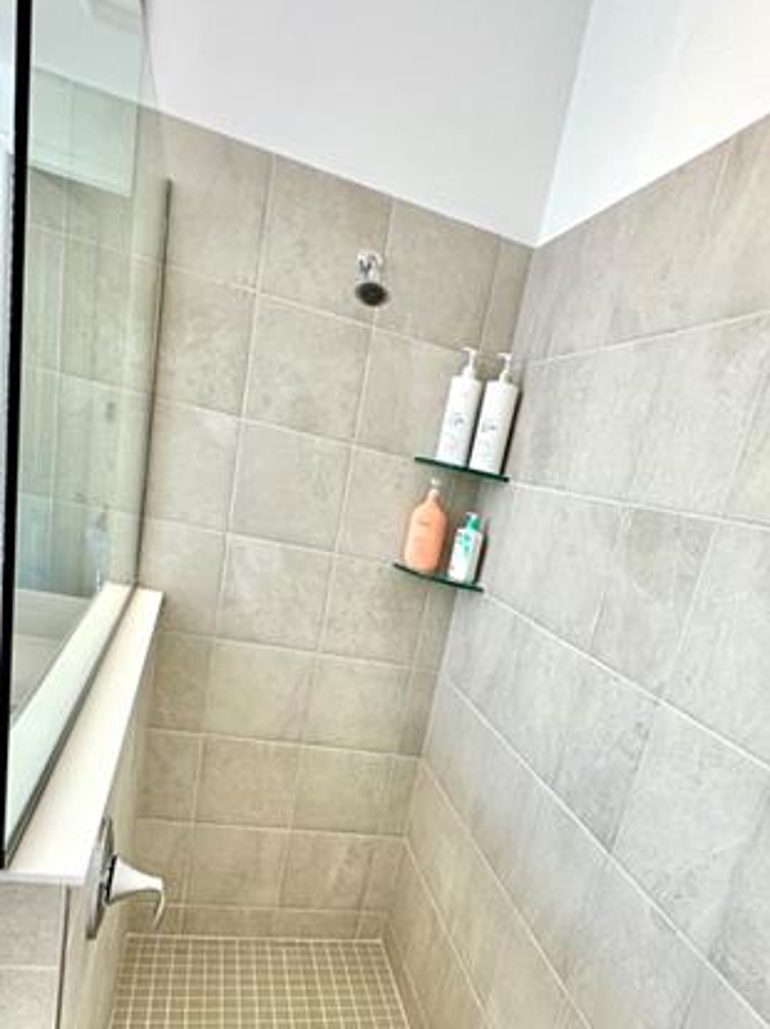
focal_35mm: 26
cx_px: 455
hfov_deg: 52.7
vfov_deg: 64.0
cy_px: 751
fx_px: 772
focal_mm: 2.22
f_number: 2.2
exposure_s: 1/120
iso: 64
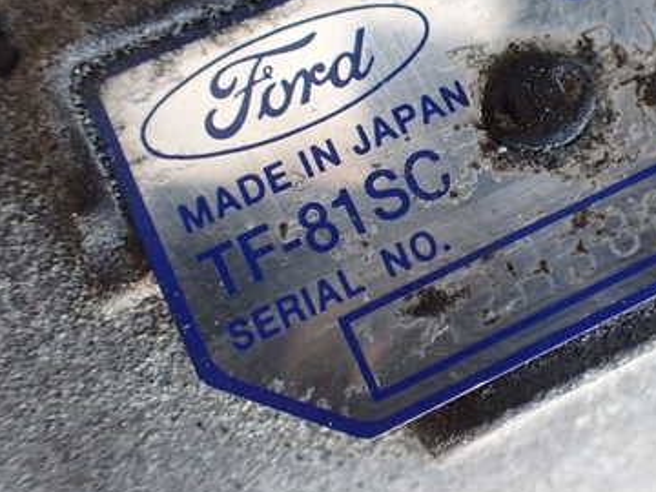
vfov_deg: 28.9
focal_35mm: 50
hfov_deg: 37.2
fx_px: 948
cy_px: 169
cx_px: 499
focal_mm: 5.4
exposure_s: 1/125
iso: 400
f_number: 2.3
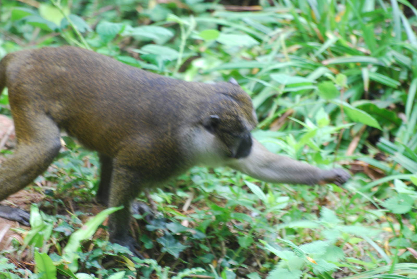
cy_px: 140
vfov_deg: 3.1
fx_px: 5219
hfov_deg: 4.6
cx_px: 208
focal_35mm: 450
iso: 400
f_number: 5.6
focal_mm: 300
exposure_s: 1/30
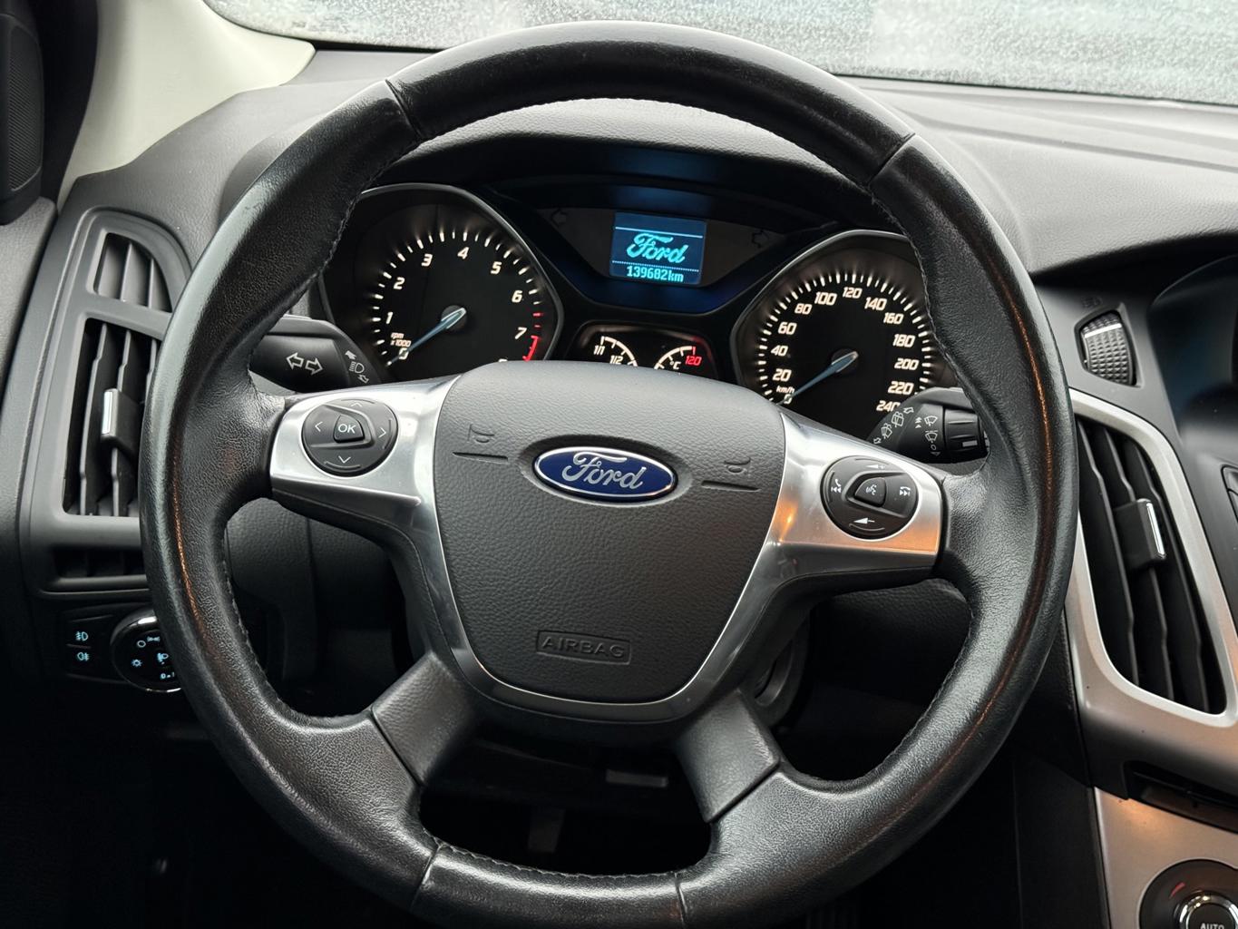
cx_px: 619
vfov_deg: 30.3
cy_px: 464
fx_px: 1717
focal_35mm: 48
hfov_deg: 39.7
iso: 500
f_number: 1.78
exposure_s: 1/34
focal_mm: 6.76
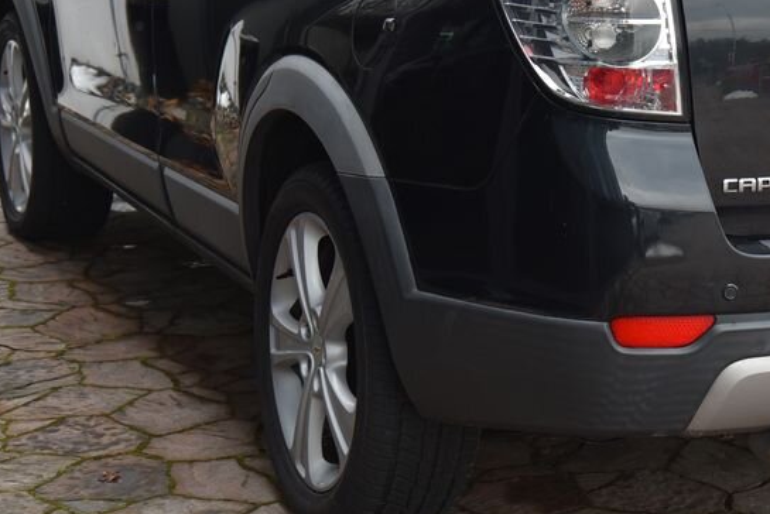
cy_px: 85
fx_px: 2012
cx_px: 646
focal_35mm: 94
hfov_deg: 21.3
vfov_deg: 14.5
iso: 500
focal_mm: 50
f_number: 4.5
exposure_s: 1/80
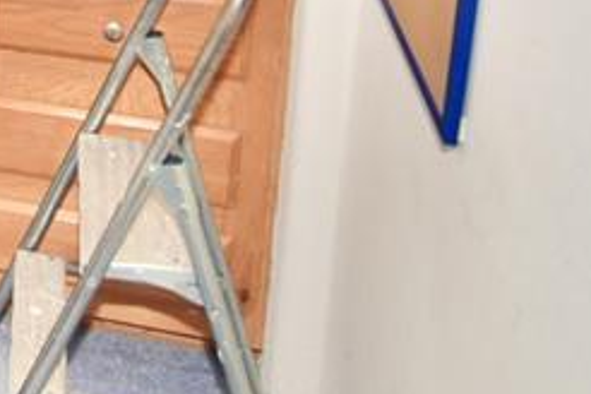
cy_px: -299
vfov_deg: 15.7
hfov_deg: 23.3
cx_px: -219
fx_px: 1231
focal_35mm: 75
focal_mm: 18
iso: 400
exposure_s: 1/320
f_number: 3.5
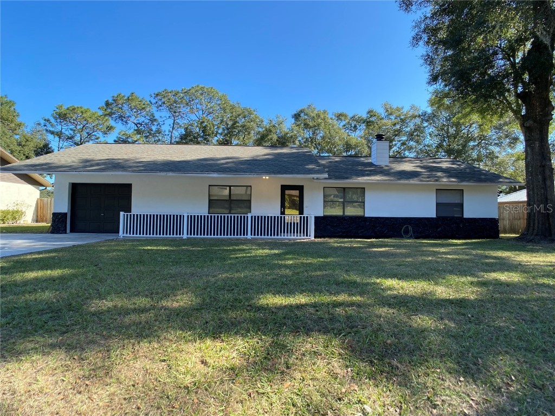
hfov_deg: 67.3
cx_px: 278
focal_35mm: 26
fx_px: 417
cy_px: 208
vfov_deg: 53.1
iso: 32
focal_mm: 4.25
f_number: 1.8
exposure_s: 1/799
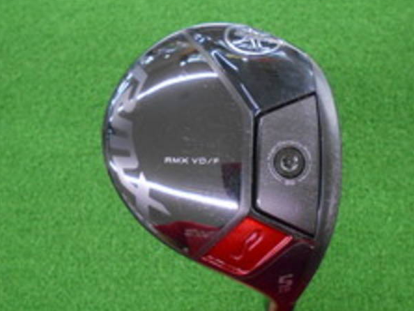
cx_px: 220
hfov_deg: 63.4
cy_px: 157
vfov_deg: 49.8
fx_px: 335
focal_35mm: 28
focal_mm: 4.6
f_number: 3.2
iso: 800
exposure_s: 1/60
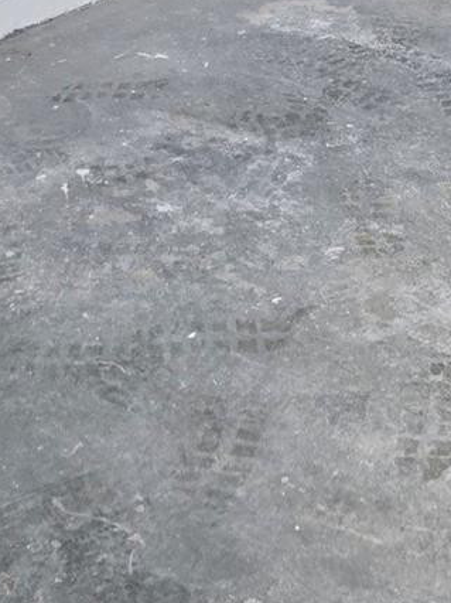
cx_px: 440
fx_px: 1443
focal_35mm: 83
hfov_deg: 17.4
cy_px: -379
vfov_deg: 19.5
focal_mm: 6.3
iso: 64
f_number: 1.7
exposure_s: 1/180
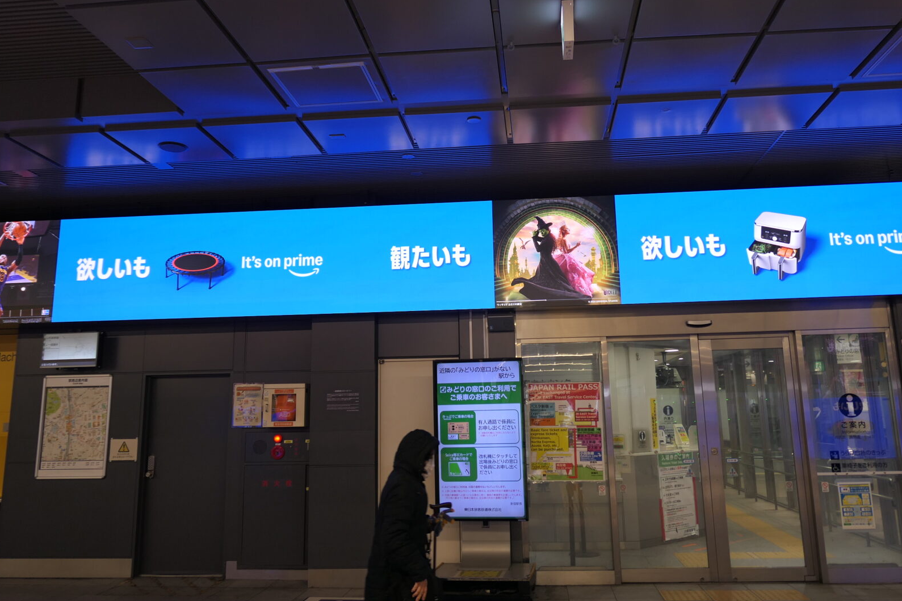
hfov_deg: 63.7
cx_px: 464
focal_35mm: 29
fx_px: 726
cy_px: 252
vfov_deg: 44.8
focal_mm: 8.8
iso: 125
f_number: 1.8
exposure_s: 1/125
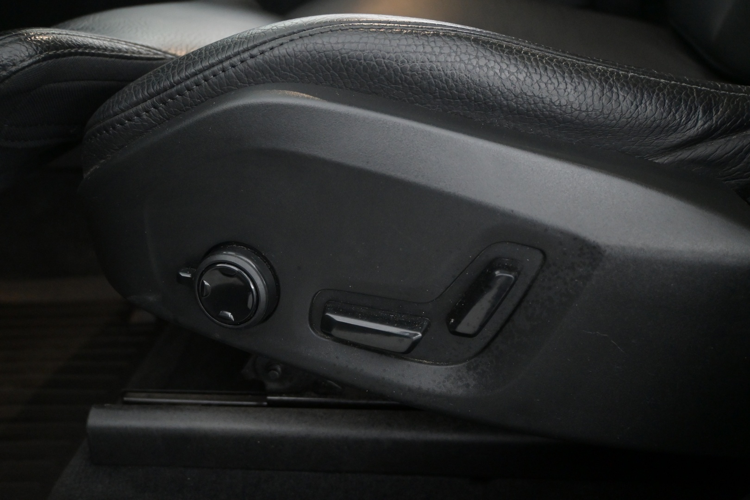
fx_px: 703
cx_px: 375
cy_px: 250
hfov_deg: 56.1
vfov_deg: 39.1
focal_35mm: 34
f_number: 4
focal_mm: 22.5
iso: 3600
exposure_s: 1/40
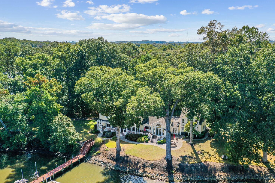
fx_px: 252
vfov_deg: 39.9
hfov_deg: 56.9
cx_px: 161
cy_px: 100
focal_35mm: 33
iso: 100
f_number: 5.6
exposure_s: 1/500
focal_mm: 10.26
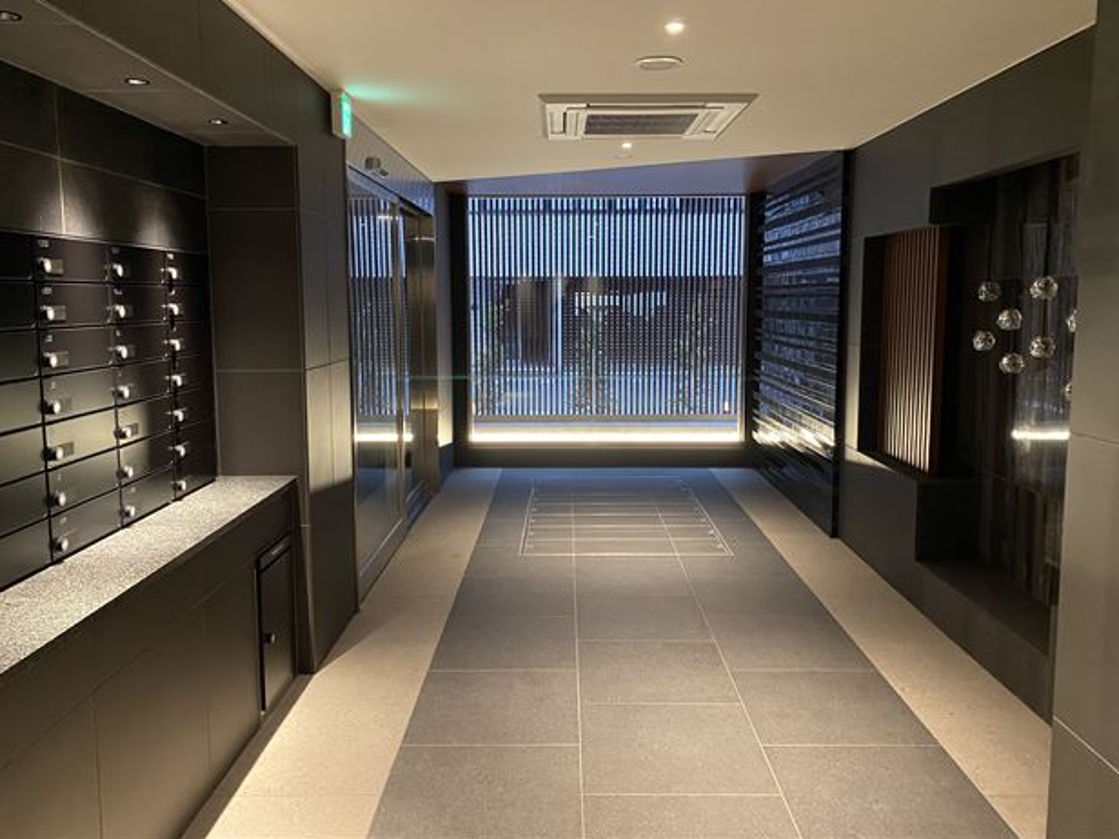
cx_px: 563
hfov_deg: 65.3
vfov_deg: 51.3
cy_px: 405
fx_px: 873
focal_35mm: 27
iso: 500
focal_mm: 4.25
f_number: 1.8
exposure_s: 1/33
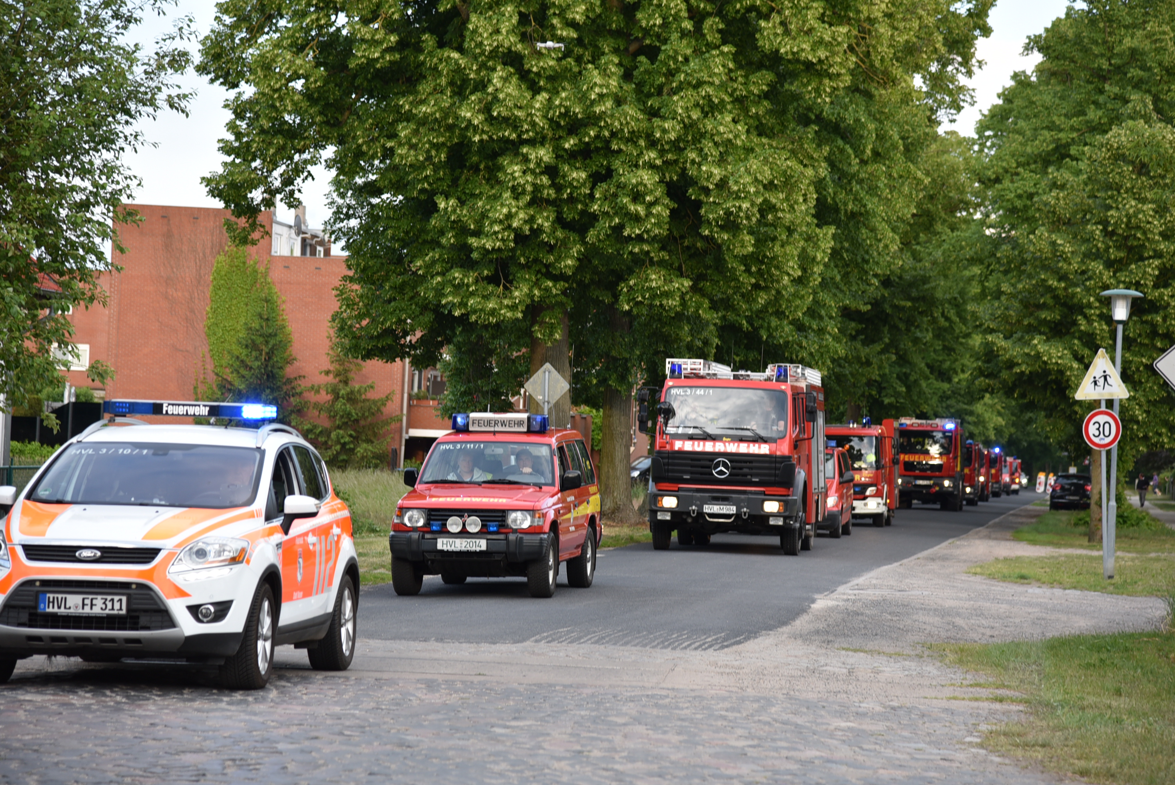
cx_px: 588
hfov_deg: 18.3
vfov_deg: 12.2
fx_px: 3657
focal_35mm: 112
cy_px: 392
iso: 400
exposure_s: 1/320
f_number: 4.5
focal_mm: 112
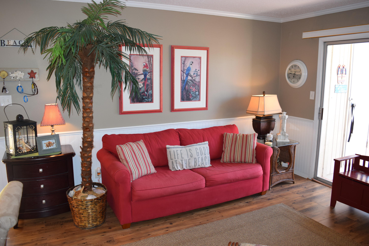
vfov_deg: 47.9
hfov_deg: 67.4
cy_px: 123
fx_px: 277
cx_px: 184
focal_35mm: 27
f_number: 4.5
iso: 800
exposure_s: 1/80
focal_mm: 18
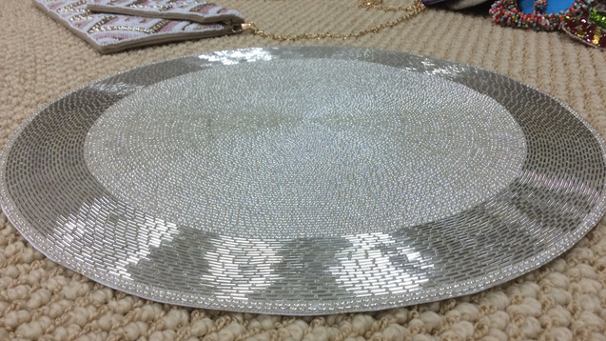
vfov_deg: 33.7
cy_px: 167
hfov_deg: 56.6
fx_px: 562
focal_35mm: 35
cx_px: 303
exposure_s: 1/25
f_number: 2.4
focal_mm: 3.3
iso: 64
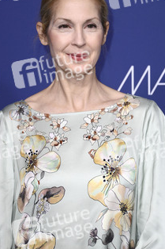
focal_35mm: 172
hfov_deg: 8.0
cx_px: 75
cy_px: 109
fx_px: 1184
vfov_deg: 12.0
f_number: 5.6
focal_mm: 135
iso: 800
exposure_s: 1/250
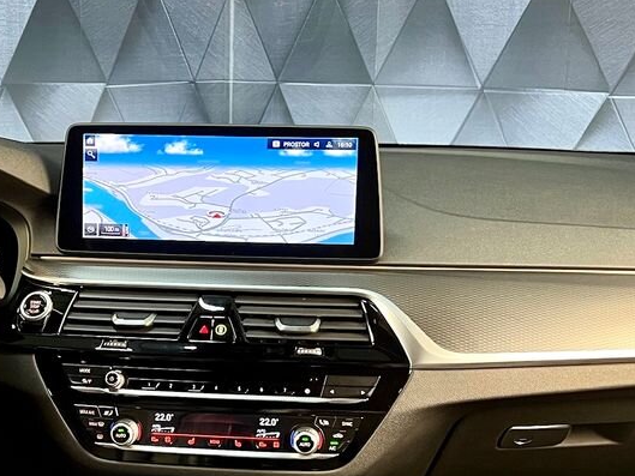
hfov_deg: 32.5
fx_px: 1083
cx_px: 224
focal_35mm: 59
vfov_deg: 24.6
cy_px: 336
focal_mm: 5.7
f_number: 1.5
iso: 400
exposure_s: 1/59
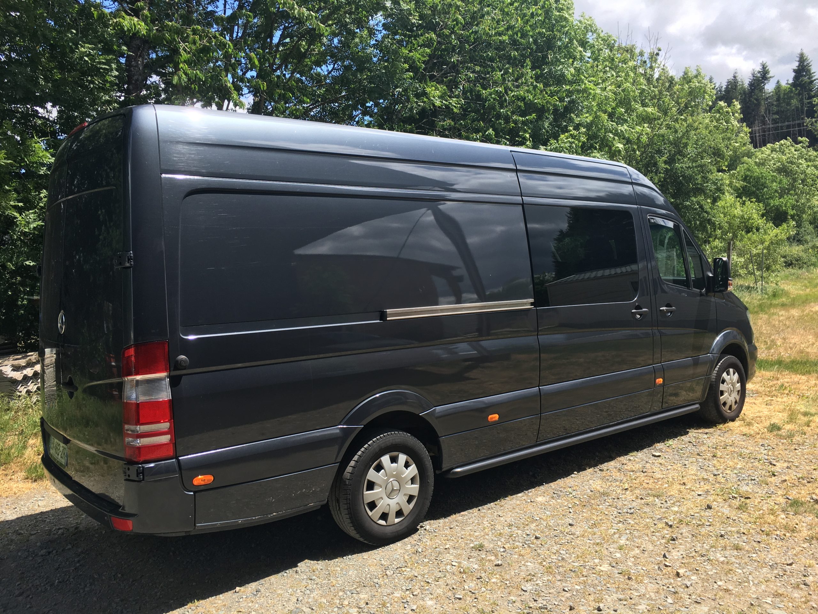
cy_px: 307
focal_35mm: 29
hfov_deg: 61.7
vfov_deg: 48.2
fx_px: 685
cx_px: 409
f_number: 2.2
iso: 25
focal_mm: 4.15
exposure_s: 1/916
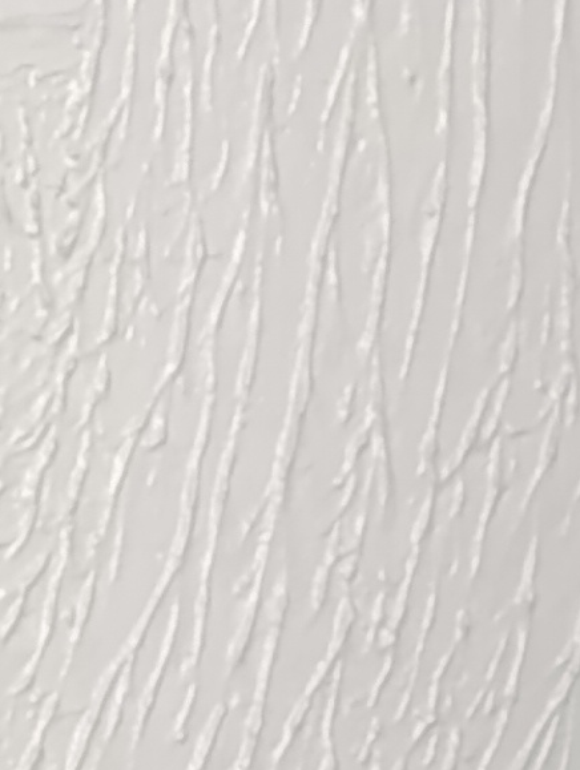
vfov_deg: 12.2
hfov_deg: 7.6
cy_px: 307
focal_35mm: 162
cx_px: -1372
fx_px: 3610
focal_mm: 6.14
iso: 800
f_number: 1.6
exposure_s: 1/120
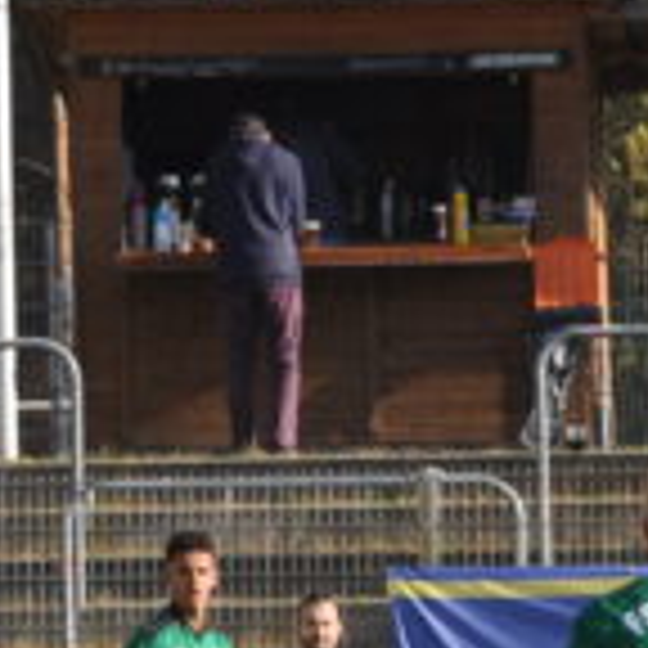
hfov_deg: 2.2
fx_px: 16520
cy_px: 824
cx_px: 1058
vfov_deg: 2.2
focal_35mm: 780
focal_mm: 86
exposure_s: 1/640
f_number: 6.3
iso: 200
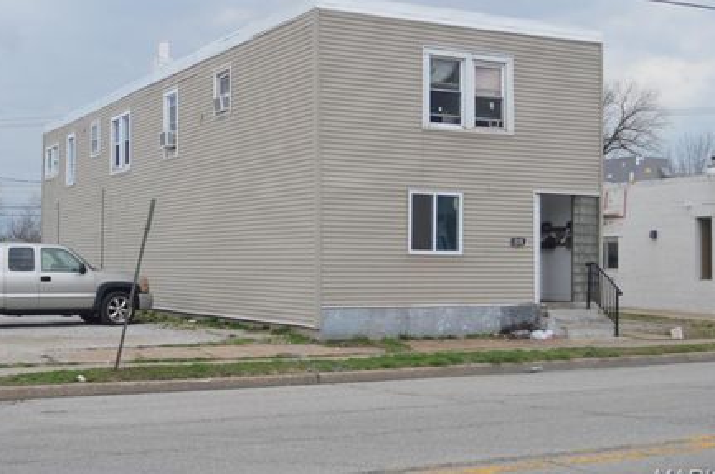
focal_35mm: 52
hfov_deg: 38.2
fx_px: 1031
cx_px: 322
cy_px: 221
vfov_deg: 25.9
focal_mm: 30
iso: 125
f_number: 5.6
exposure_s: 1/125
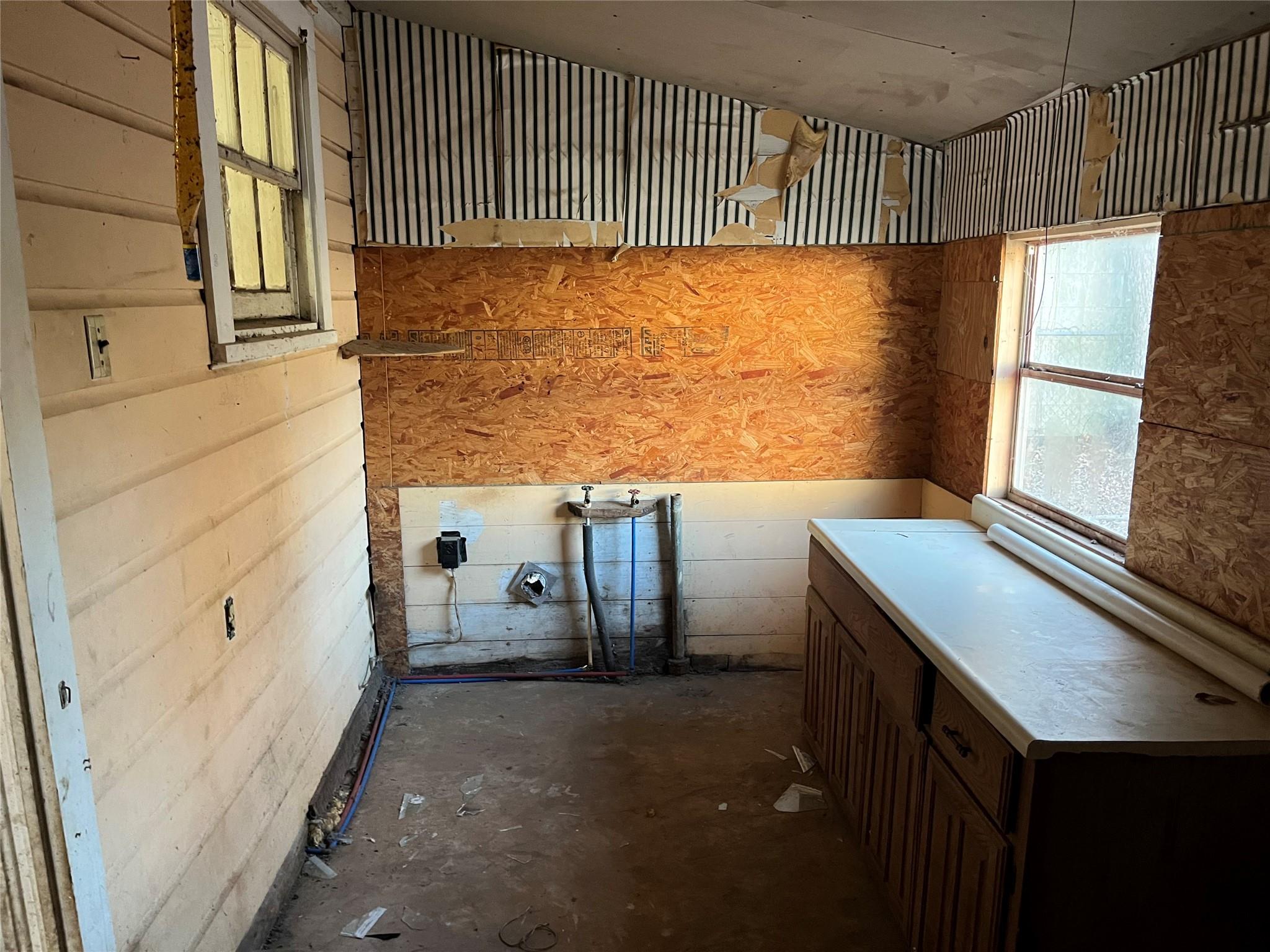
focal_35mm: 26
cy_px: 476
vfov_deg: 53.1
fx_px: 954
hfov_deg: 67.3
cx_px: 635
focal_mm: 5.1
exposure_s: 1/60
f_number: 1.6
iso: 400
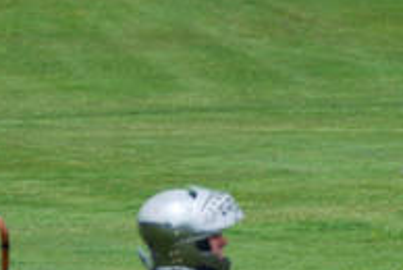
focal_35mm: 946
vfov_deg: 1.5
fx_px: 10604
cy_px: 316
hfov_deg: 2.2
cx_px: 501
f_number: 5.3
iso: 125
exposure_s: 1/500
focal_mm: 175
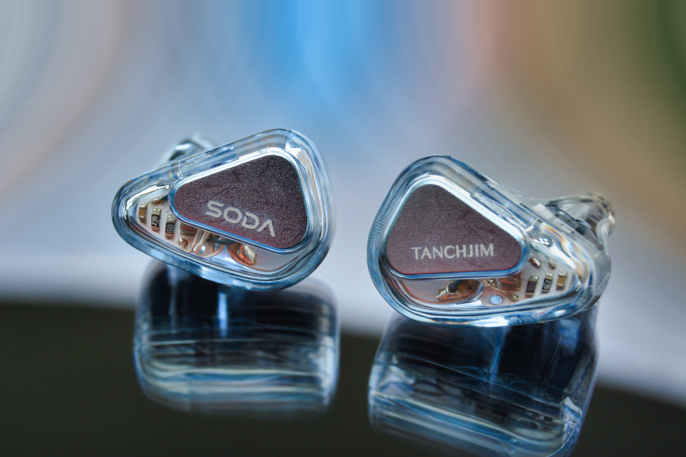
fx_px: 1572
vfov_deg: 16.6
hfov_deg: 24.6
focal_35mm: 82
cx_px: 343
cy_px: 228
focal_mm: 55
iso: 250
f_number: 10
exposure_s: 1/250
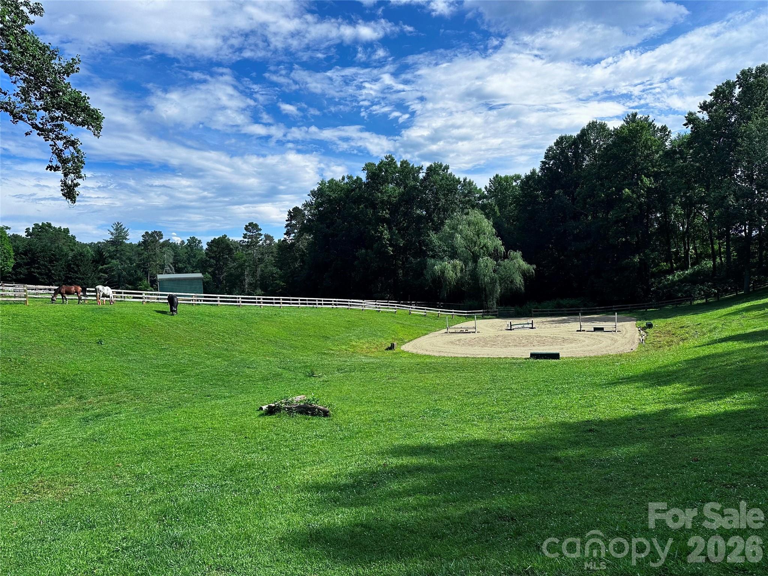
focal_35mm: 24
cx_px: 384
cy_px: 288
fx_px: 532
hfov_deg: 71.6
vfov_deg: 56.8
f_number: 1.78
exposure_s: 1/4184
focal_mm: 6.86
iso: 80
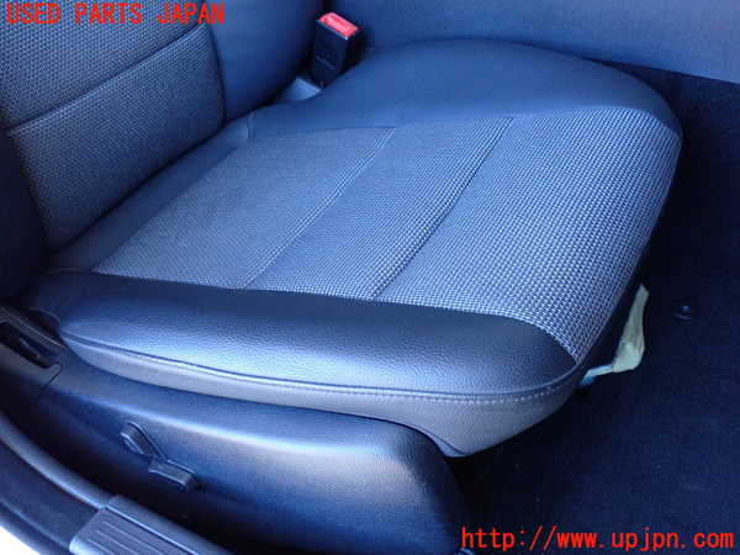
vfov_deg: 39.7
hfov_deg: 51.4
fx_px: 770
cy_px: 278
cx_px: 370
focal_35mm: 36
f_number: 2.5
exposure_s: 1/125
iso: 1000
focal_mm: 6.37
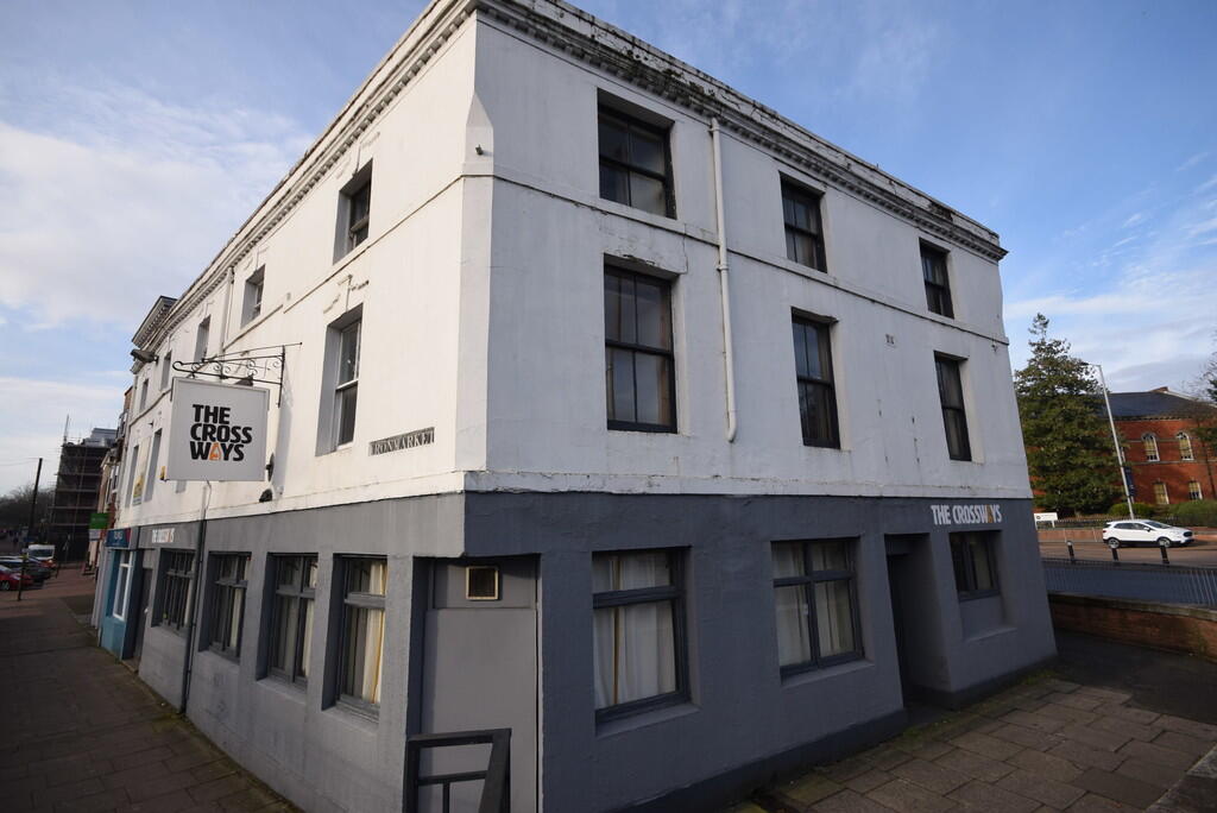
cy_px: 406
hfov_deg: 100.4
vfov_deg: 77.4
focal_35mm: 15
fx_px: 507
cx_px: 608
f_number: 8
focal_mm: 10
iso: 200
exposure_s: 1/250
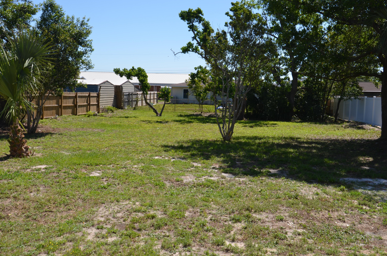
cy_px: 128
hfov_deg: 51.4
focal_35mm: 38
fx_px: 402
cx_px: 194
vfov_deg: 35.3
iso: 125
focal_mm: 25
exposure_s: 1/250
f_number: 8
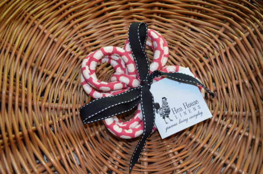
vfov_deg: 30.7
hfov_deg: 45.1
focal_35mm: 44
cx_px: 132
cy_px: 87
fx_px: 317
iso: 1400
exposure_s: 1/60
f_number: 4.5
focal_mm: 29
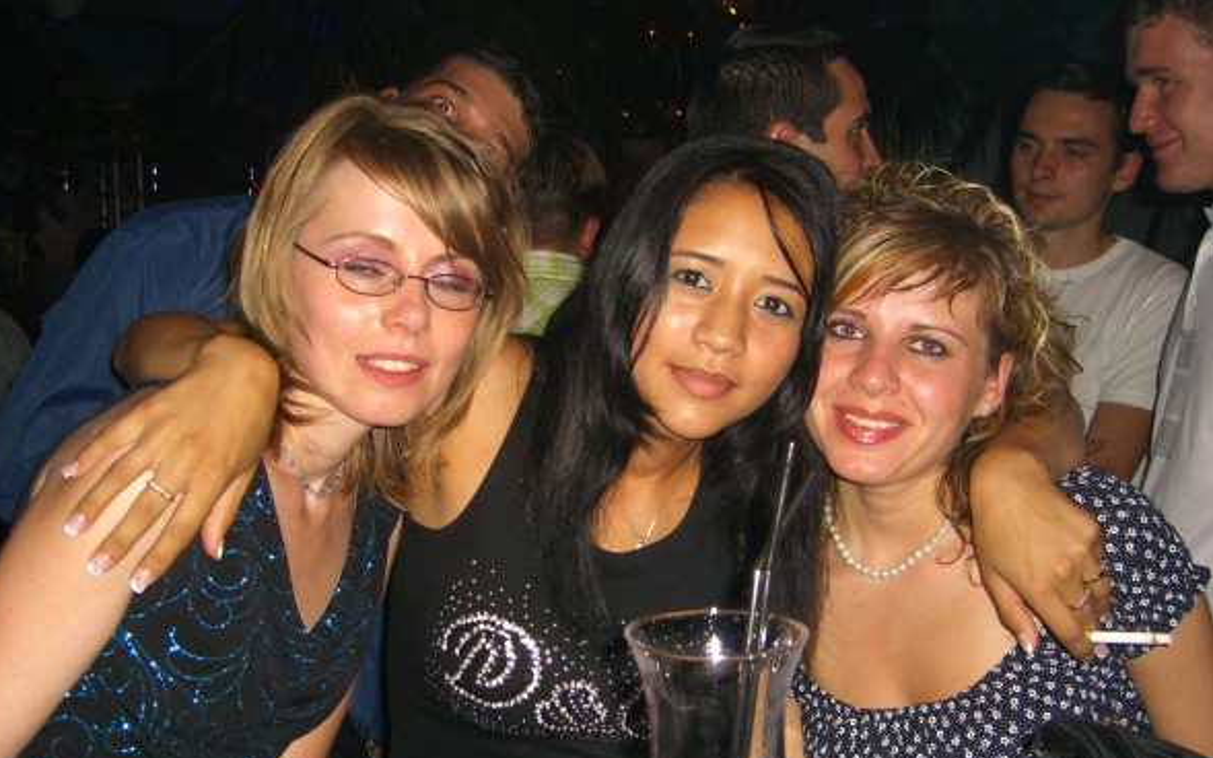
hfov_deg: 48.2
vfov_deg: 31.2
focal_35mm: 41
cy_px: 428
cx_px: 597
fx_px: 1355
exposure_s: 1/60
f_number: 2.8
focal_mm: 7.9
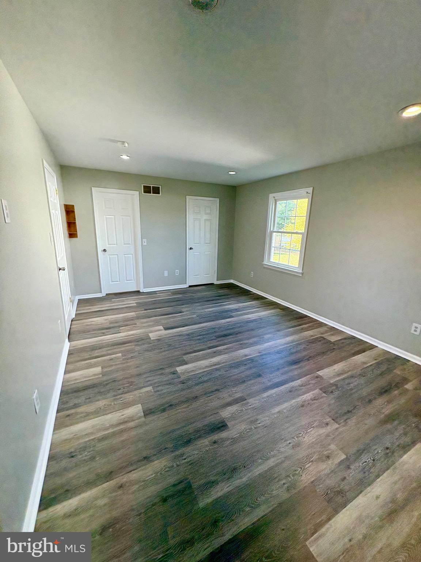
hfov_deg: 85.7
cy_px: 281
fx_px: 227
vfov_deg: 102.1
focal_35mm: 14
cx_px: 210
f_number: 2.2
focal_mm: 2.22
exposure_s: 1/120
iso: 160
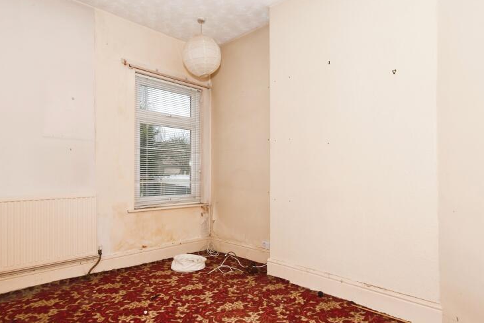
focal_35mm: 21
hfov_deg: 81.2
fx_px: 282
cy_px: 168
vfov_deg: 59.5
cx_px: 235
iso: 400
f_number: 8
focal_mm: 10
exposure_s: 1/60
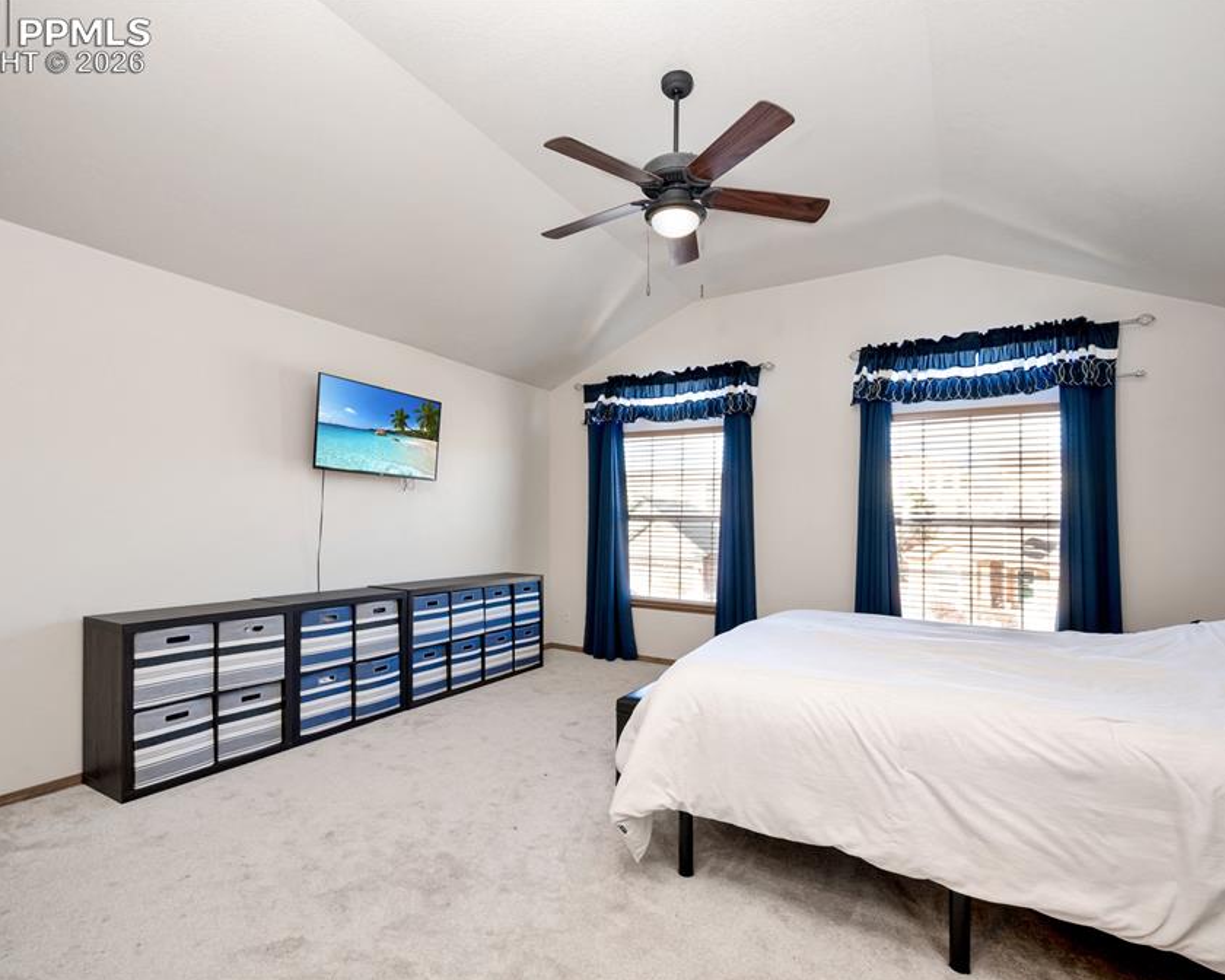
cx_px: 605
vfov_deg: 80.4
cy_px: 489
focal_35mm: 16
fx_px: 580
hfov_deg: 93.1
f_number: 22
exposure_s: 1/15
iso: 320
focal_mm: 14
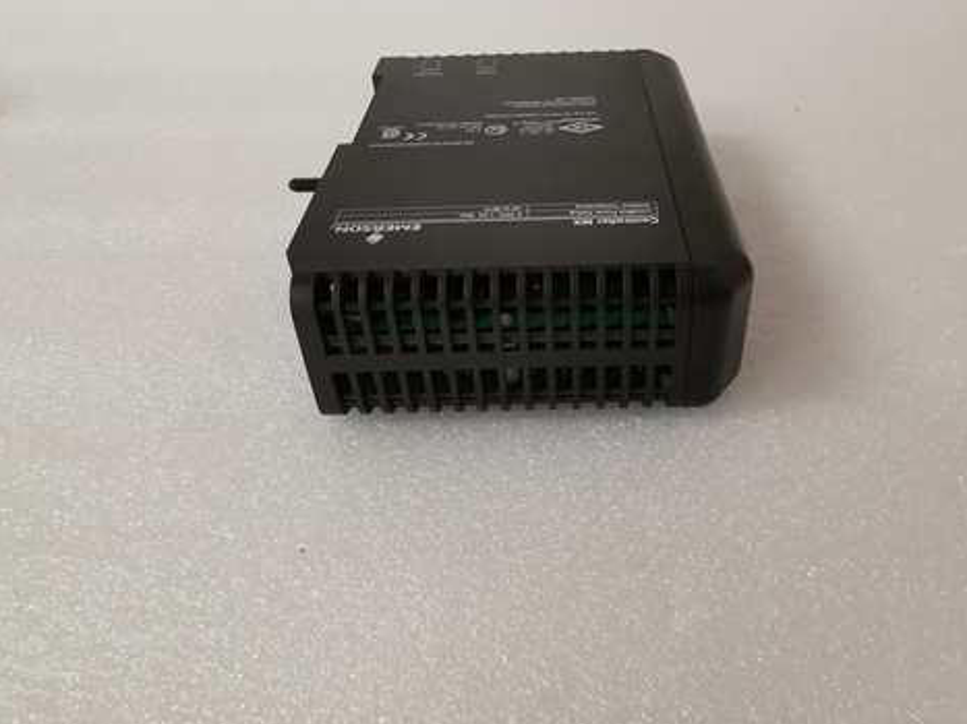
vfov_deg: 51.3
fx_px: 754
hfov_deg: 65.2
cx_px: 534
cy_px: 329
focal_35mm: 27
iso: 200
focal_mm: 3.95
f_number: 2.2
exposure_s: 1/36
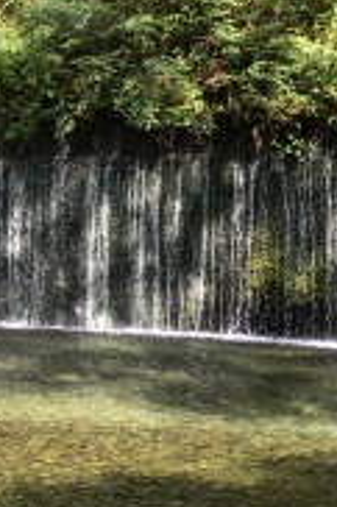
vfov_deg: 24.4
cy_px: 196
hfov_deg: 14.9
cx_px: -212
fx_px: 1168
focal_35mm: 83
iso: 25
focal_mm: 4.15
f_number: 2.2
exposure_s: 1/120
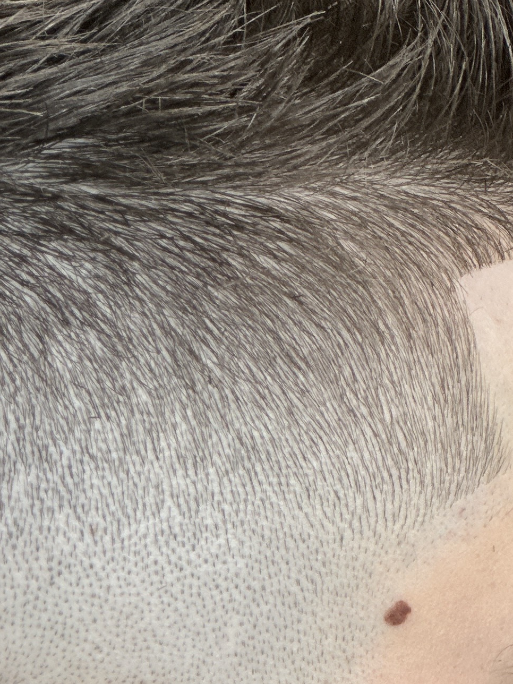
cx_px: -23
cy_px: 465
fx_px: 4762
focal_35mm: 241
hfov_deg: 6.1
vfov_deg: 8.2
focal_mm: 9
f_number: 2.8
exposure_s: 1/120
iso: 64
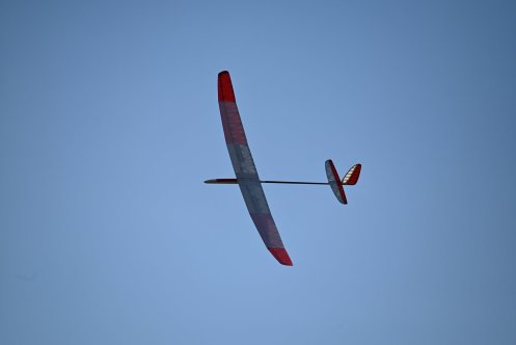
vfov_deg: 3.4
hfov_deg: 5.2
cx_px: 258
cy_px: 172
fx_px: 5736
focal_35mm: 400
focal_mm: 400
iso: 320
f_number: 8
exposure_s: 1/4000
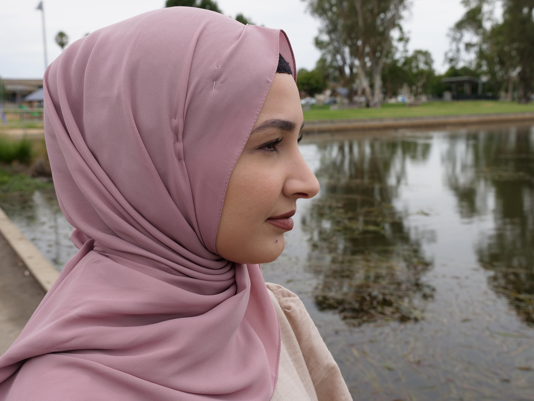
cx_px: 267
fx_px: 648
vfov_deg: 34.3
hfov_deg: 44.8
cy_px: 200
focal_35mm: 42
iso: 200
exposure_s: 1/400
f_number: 5.6
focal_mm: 21
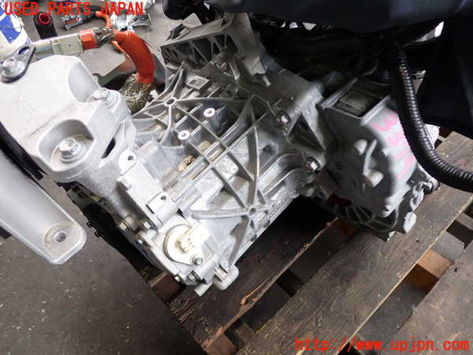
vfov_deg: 46.8
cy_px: 178
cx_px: 236
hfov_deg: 60.0
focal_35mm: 30
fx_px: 410
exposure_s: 1/100
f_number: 2.3
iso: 200
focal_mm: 5.4
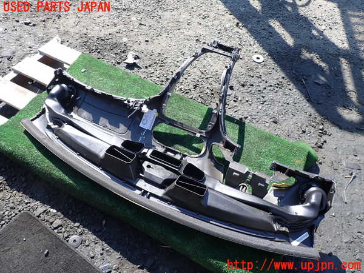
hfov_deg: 69.4
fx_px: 263
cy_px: 136
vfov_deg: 54.9
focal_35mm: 25
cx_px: 182
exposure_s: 1/500
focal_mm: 4.5
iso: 100
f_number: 2.8
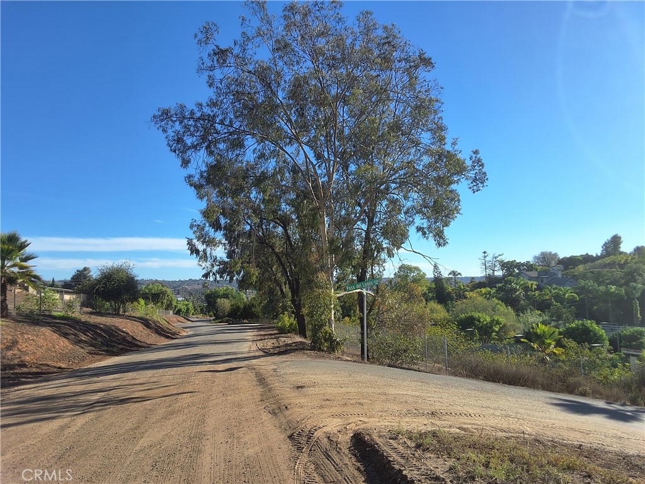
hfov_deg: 63.4
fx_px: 522
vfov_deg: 49.7
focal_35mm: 28
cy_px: 242
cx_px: 322
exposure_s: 1/1605
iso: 32
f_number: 1.9
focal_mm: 2.91
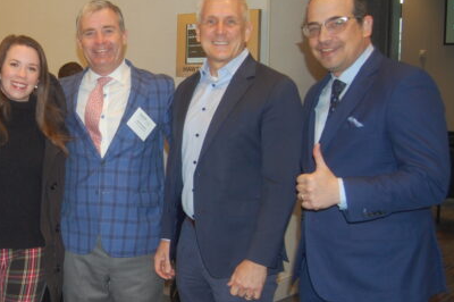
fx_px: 680
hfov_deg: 34.8
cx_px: 47
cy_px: 151
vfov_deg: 25.0
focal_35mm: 54
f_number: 3.5
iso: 400
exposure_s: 1/60
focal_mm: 18
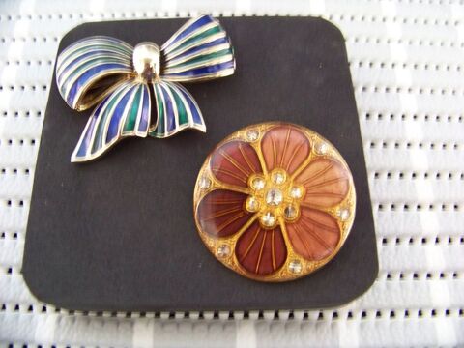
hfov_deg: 51.4
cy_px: 174
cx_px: 232
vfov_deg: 39.7
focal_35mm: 36
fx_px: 483
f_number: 2.8
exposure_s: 1/5
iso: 400
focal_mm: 5.85
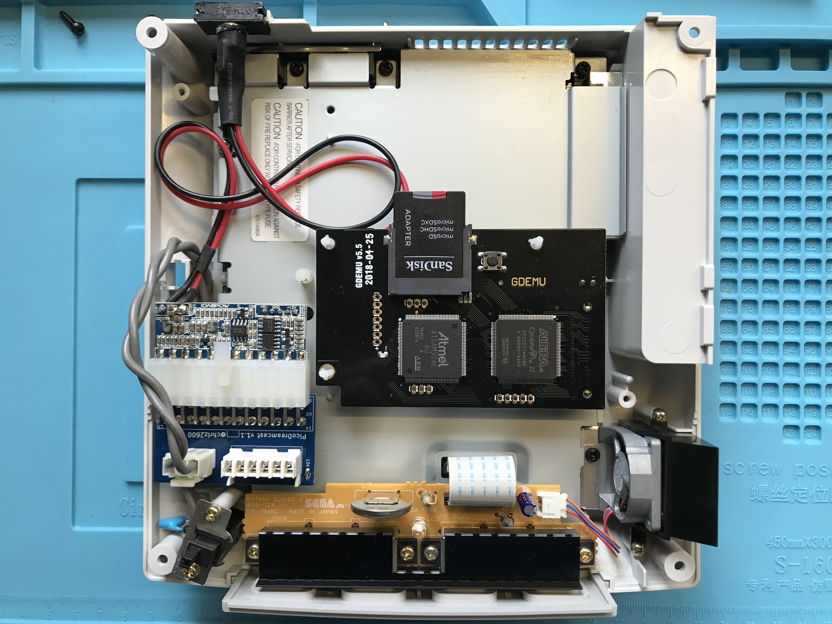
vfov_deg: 49.7
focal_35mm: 28
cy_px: 312
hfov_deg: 63.4
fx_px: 673
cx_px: 416
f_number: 1.8
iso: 25
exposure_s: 1/33
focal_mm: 3.99
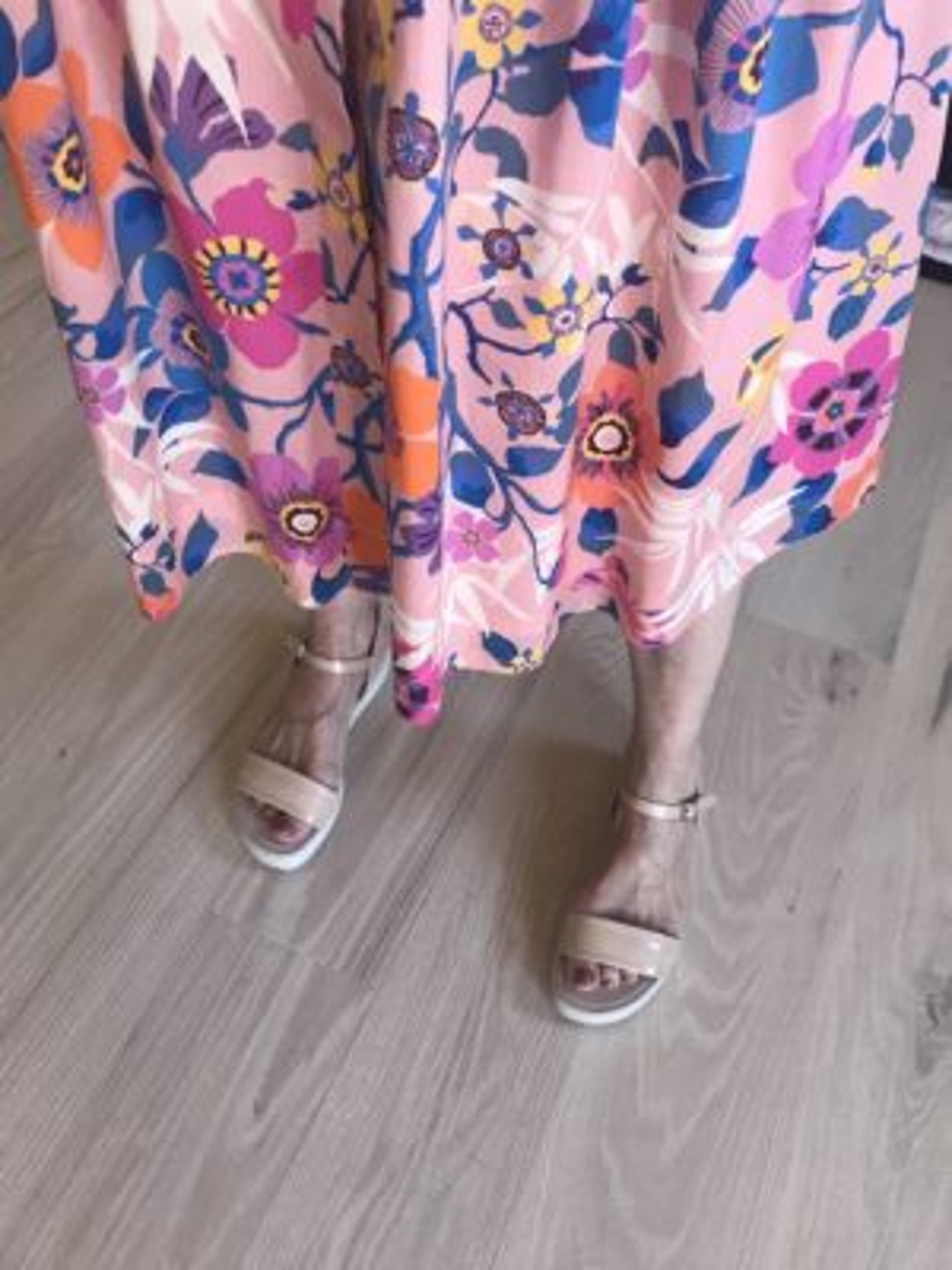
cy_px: 635
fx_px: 1027
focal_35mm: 28
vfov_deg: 63.4
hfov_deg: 49.7
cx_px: 476
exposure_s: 1/30
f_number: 1.8
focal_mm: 3.99
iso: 25
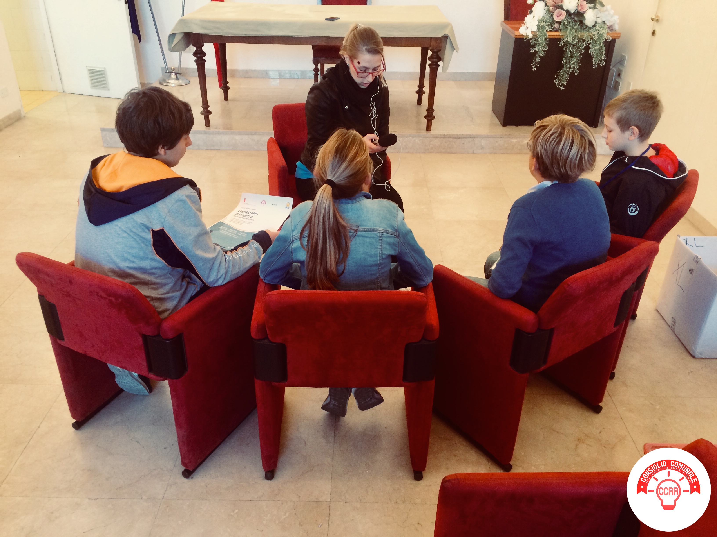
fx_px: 601
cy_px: 268
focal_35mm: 29
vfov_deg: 48.2
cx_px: 358
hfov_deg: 61.7
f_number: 2.2
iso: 200
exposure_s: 1/33
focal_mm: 4.15
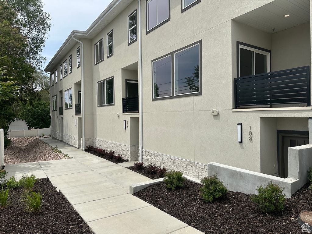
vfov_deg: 56.8
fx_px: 216
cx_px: 156
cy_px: 117
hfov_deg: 71.6
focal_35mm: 24
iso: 80
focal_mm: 6.86
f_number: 1.78
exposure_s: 1/7042
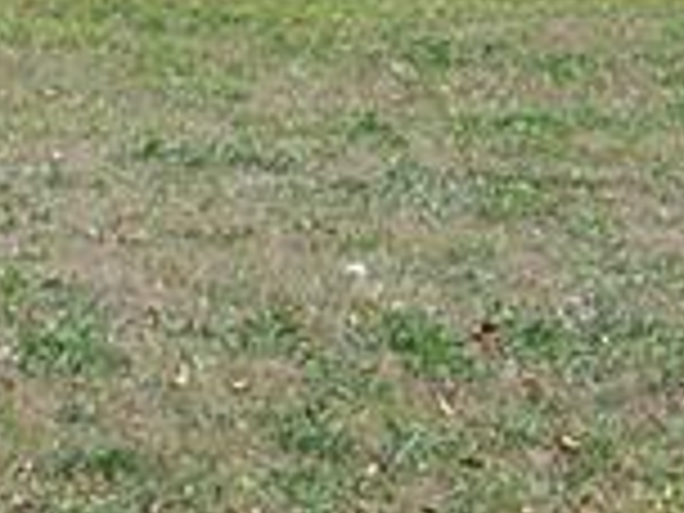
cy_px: 306
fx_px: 4802
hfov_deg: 8.1
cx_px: -126
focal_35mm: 243
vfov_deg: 6.1
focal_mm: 5.85
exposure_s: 1/1000
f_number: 2.8
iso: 64
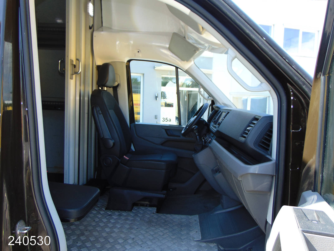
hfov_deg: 69.4
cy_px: 126
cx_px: 167
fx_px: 241
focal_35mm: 25
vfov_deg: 54.9
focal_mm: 4.5
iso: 80
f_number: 3
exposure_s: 1/125
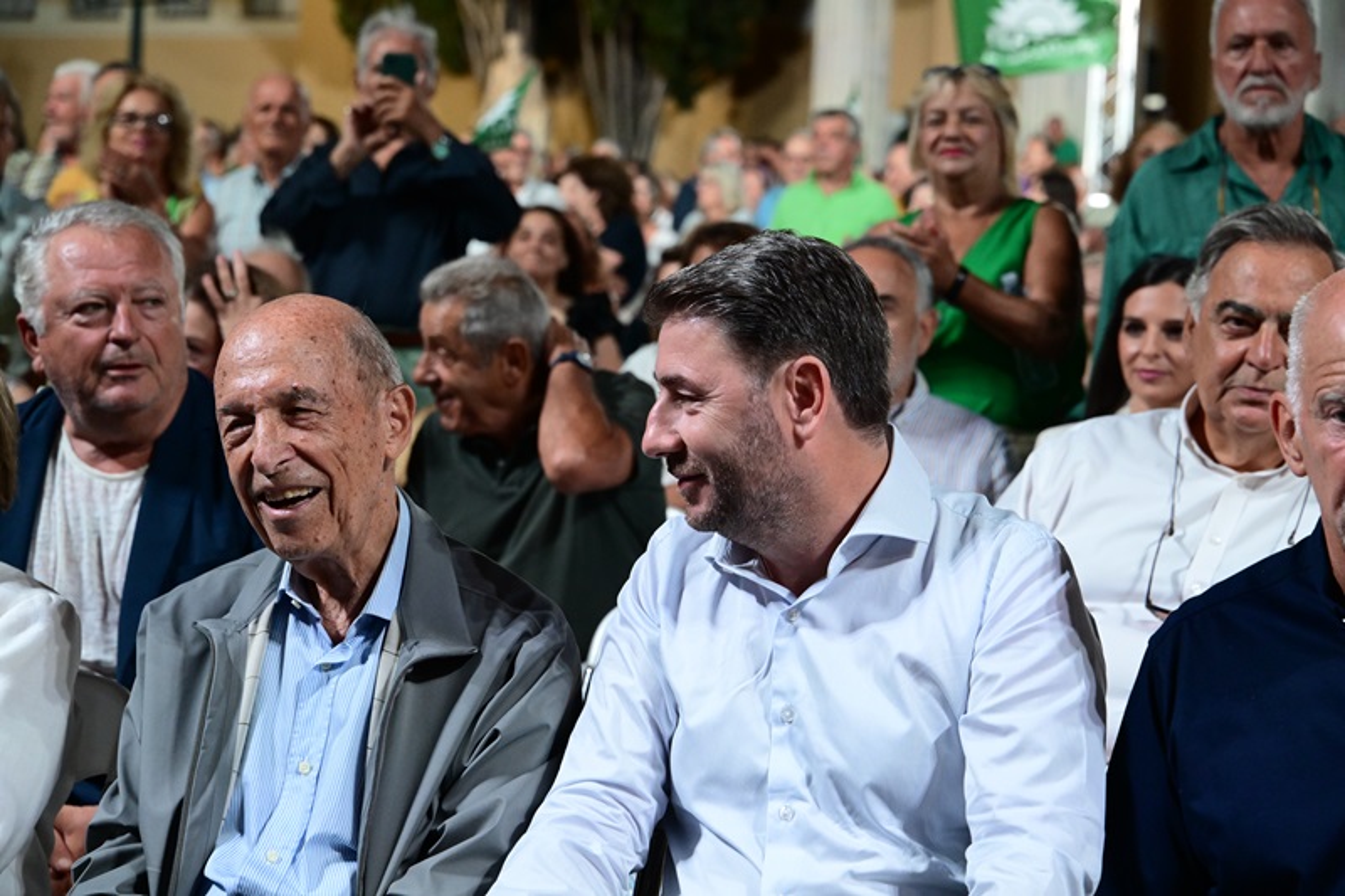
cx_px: 672
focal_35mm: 75
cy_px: 448
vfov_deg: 18.2
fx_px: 2801
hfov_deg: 27.0
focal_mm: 75
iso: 5000
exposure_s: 1/320
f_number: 5
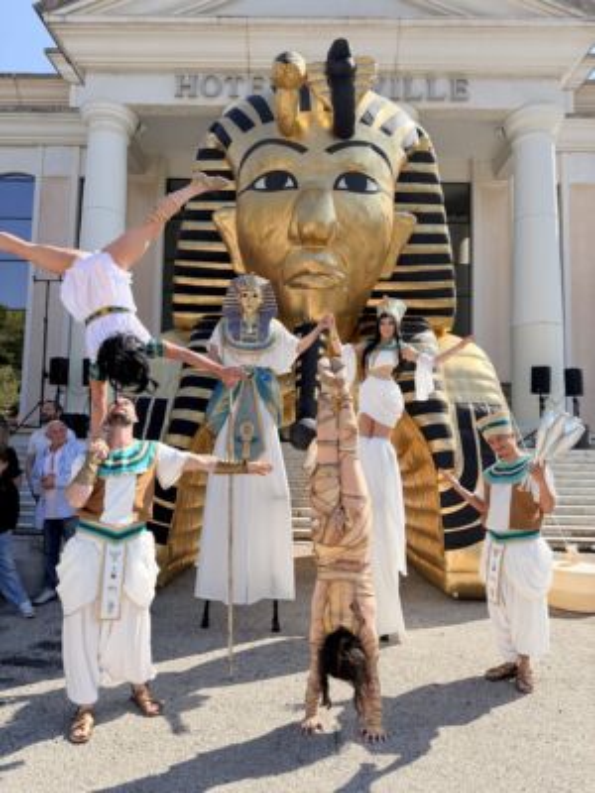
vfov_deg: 71.6
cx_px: 298
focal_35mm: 24
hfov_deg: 56.8
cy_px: 396
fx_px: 550
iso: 100
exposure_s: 1/4405
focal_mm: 6.76
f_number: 1.78
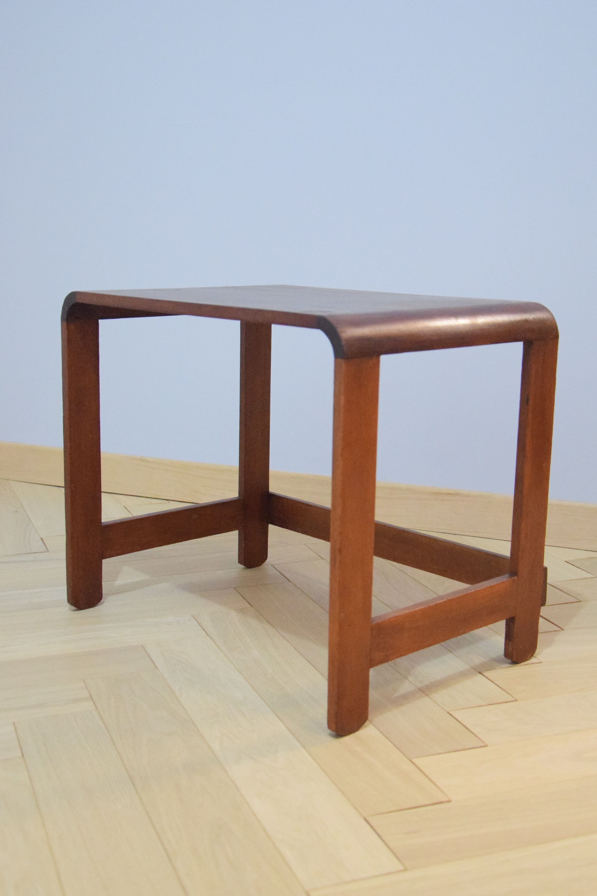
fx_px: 1119
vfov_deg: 43.6
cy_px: 474
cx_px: 312
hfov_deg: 29.9
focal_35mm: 45
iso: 6400
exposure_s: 1/40
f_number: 4
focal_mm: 28
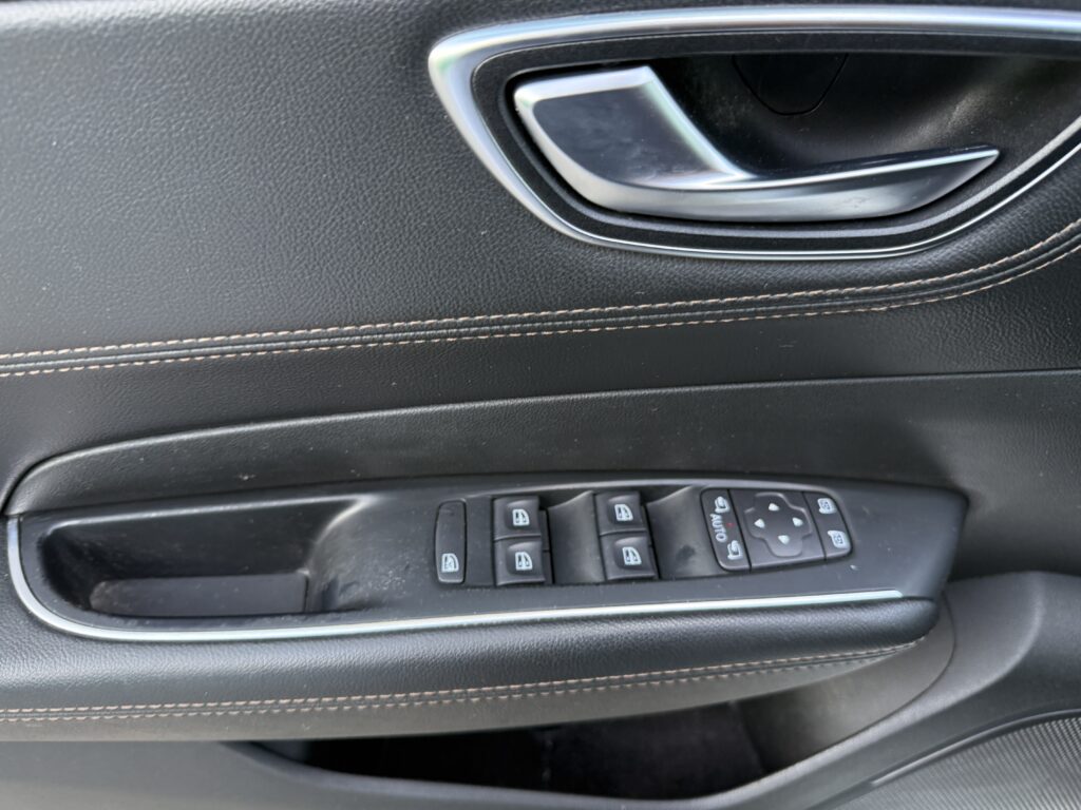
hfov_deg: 71.6
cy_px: 405
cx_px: 540
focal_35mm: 24
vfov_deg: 56.8
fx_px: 749
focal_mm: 6.76
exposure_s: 1/101
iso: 200
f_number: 1.78
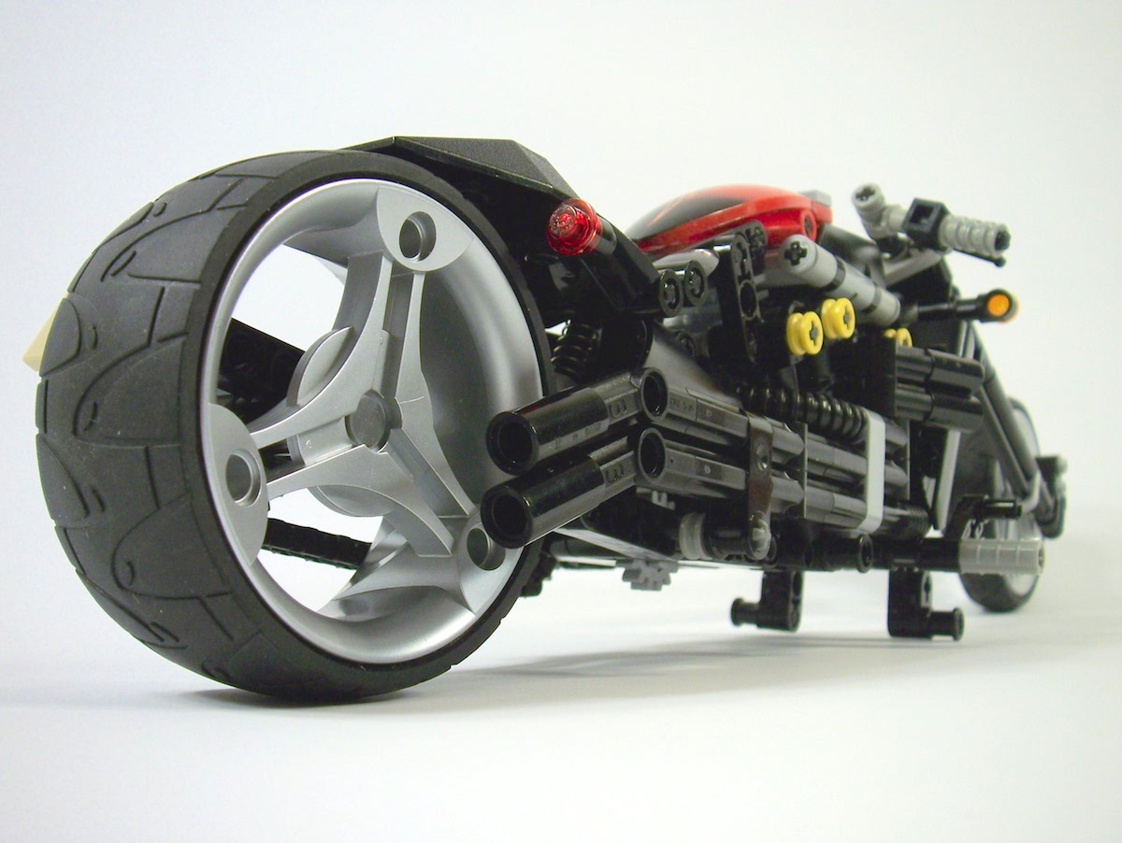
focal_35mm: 38
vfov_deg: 37.8
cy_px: 422
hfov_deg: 48.9
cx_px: 561
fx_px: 1233
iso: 100
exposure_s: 1/30
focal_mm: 6.3
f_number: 3.9
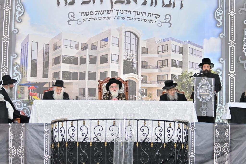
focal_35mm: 112
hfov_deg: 18.3
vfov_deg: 12.2
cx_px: 123
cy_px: 82
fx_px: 765
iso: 1250
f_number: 2.8
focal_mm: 75
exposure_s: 1/200
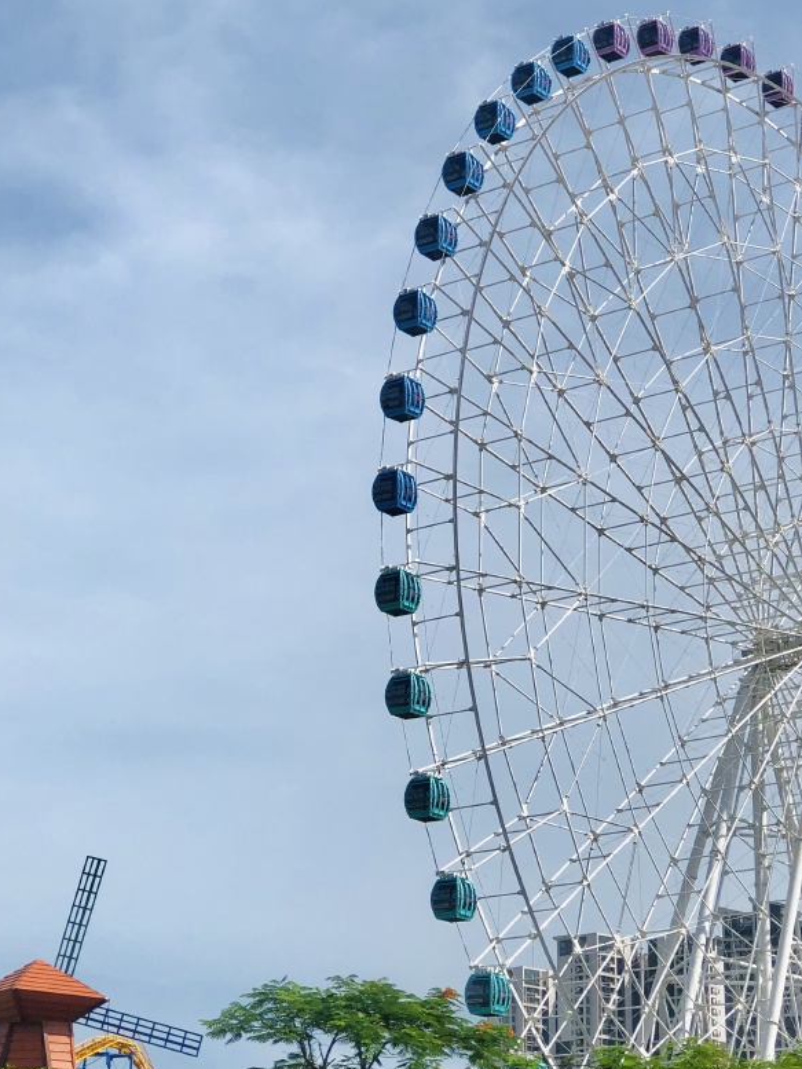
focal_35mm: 88
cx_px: 363
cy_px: 515
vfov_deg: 22.2
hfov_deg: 16.8
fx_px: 2718
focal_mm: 6.6
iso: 20
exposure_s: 1/1656
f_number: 2.8
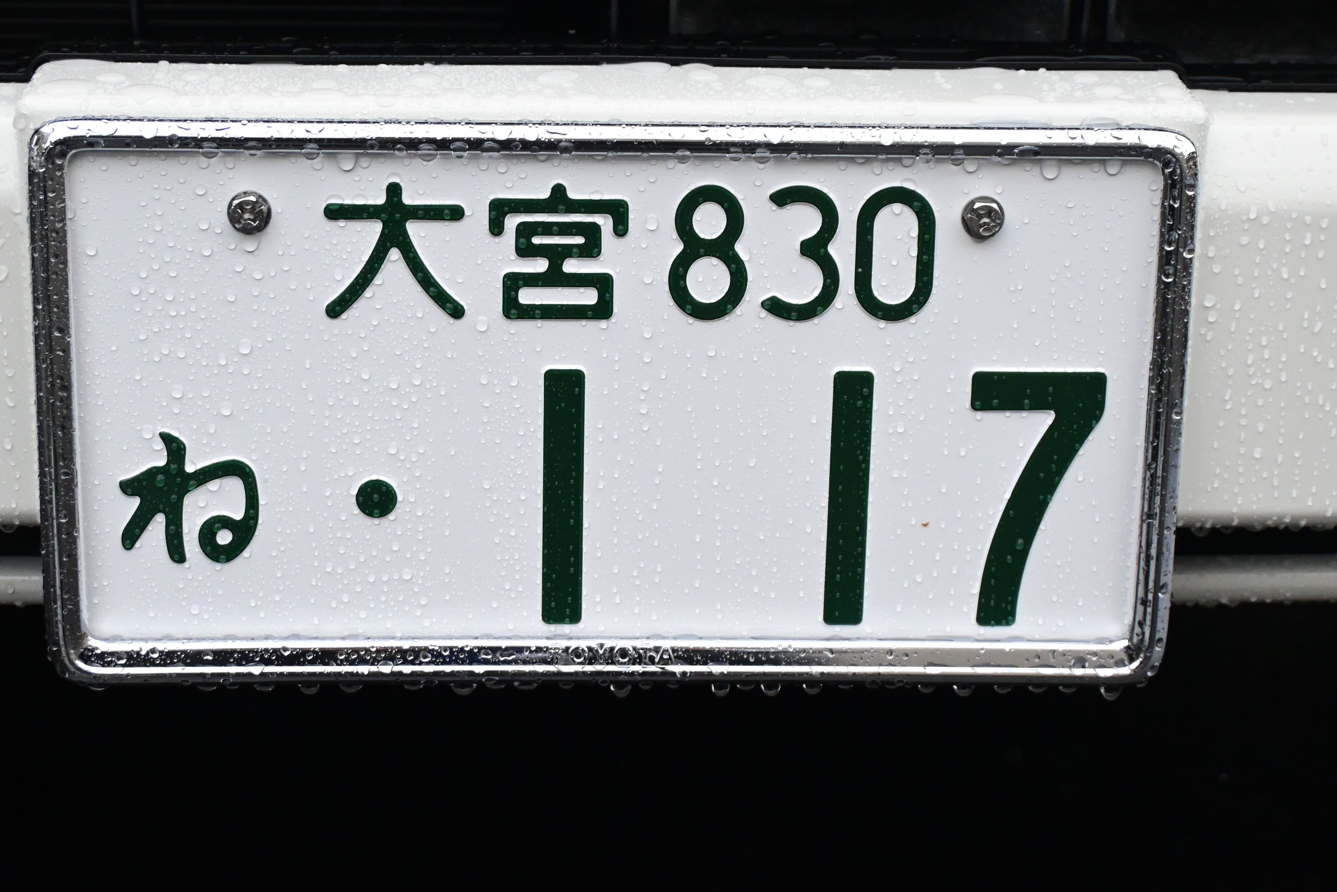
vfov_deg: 23.4
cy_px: 351
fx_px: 2152
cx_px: 596
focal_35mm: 58
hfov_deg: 34.5
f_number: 5
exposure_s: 1/4000
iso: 2800
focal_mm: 30.5
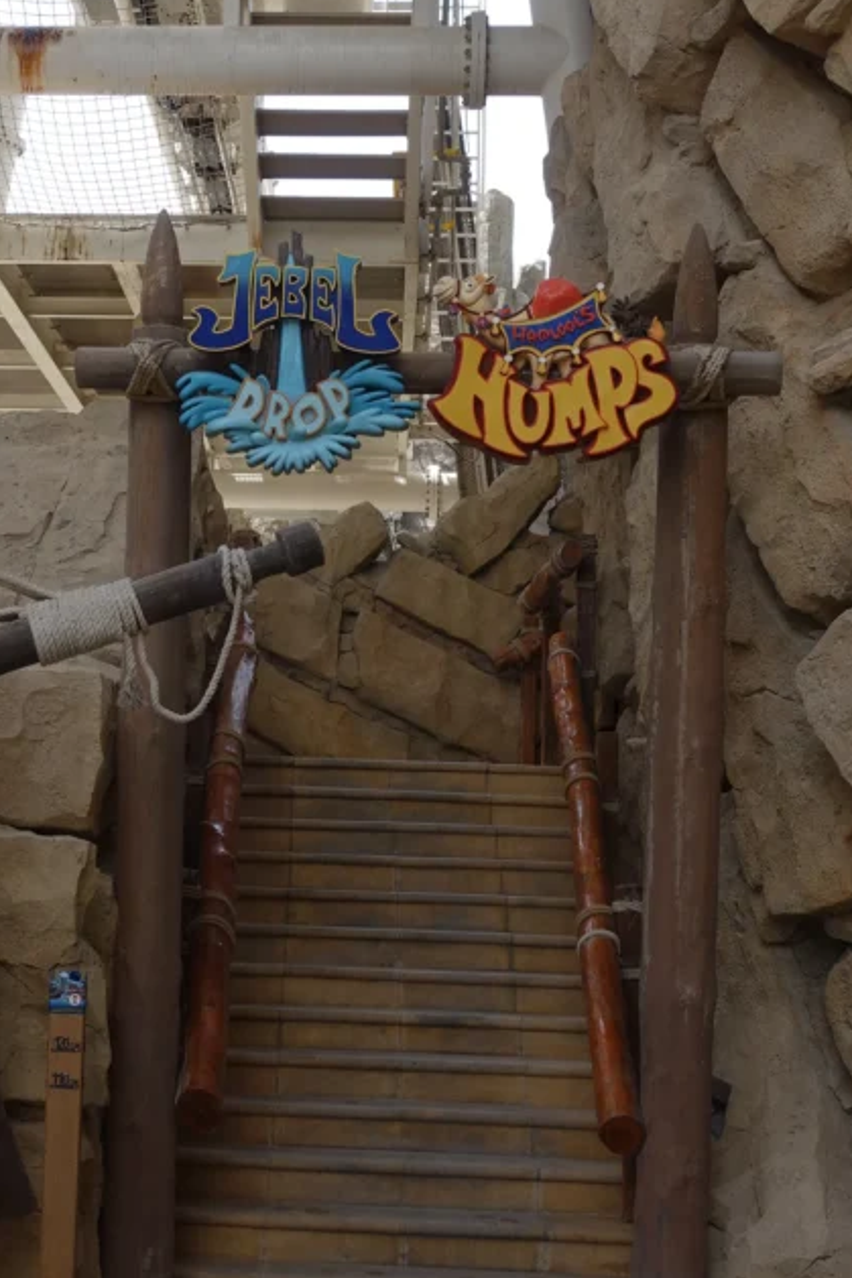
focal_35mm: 57
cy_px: 622
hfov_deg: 23.5
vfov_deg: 35.1
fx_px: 2024
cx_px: 219
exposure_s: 1/400
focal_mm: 12.81
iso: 125
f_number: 4
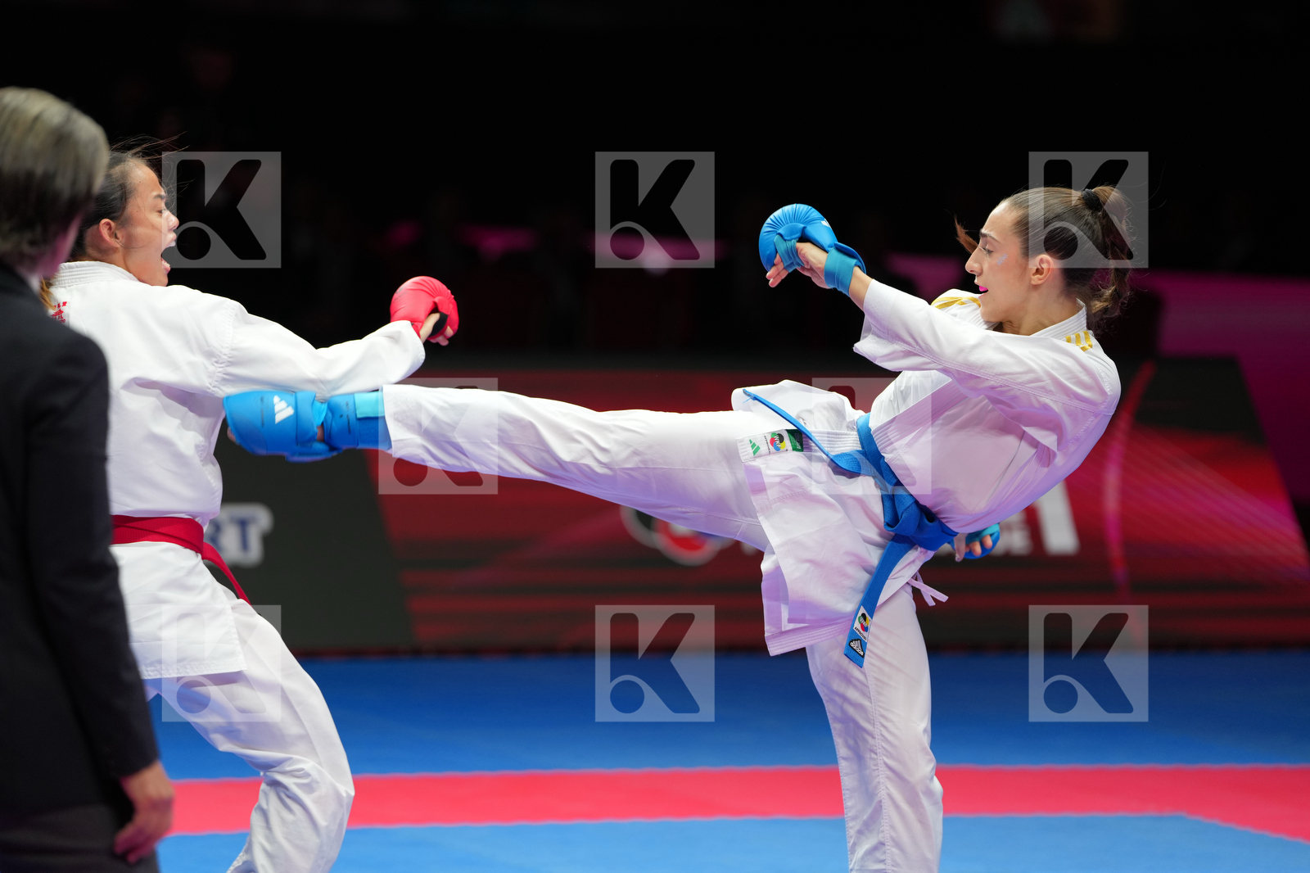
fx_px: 7058
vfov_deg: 7.1
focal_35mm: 194
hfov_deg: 10.6
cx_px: 655
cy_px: 436
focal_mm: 194
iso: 640
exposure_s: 1/1000
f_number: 2.8
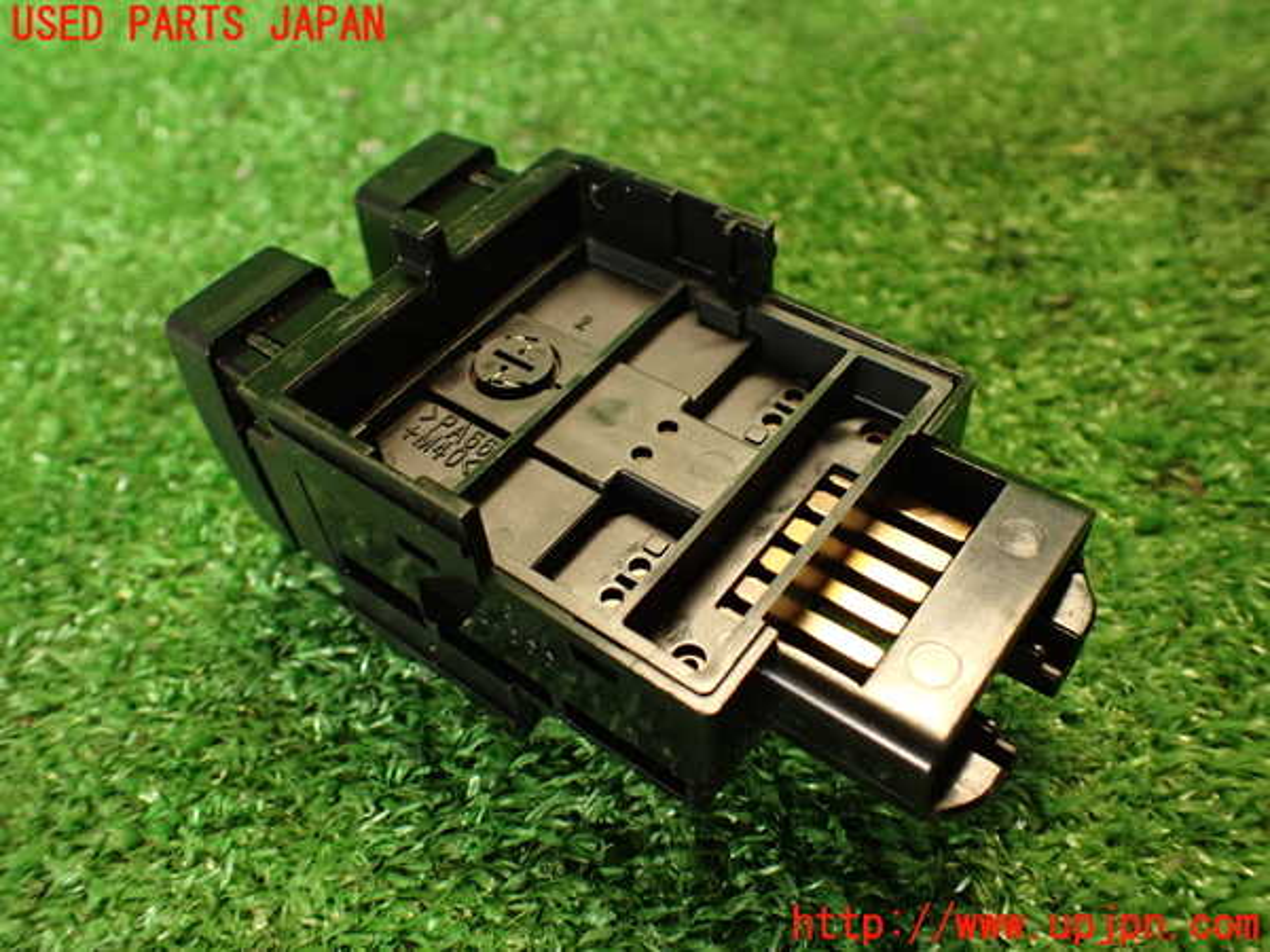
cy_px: 476
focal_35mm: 30
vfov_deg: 46.8
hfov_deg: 60.0
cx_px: 635
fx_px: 1101
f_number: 2.3
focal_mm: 5.4
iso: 320
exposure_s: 1/30
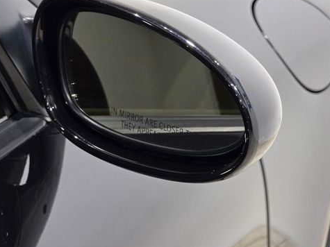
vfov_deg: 9.6
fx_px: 1477
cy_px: 101
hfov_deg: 12.7
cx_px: 135
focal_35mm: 155
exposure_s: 1/120
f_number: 3.4
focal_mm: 18.6
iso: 640
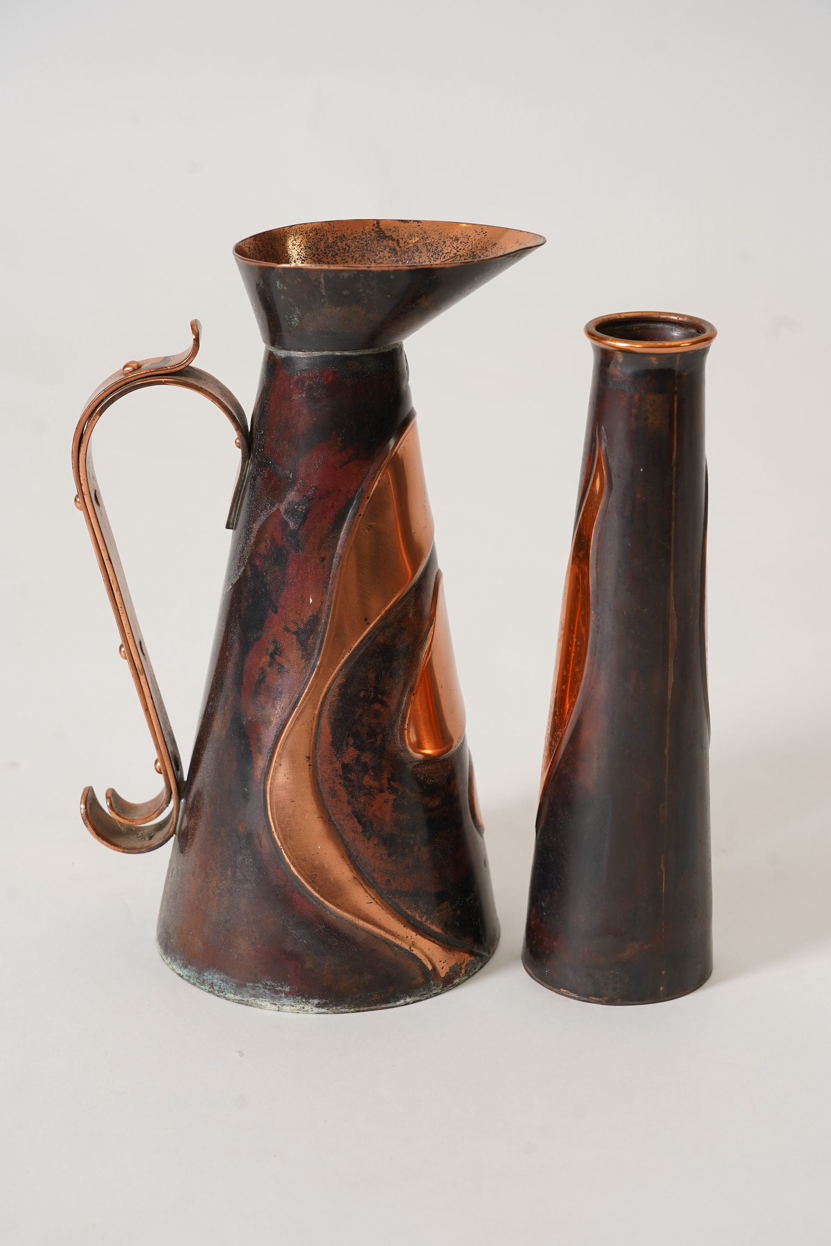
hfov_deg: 19.5
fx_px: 2423
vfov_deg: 28.8
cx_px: 416
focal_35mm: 70
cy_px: 623
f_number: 8
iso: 500
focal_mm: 70
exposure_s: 1/125
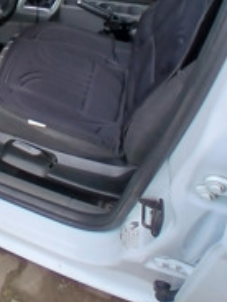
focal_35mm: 37
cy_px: 16
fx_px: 324
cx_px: -13
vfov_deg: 44.4
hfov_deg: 34.3
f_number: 2.2
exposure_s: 1/120
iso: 100
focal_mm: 1.4
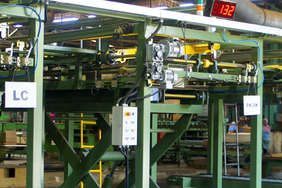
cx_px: 130
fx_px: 697
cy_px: 122
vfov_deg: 15.3
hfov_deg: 22.9
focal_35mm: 89
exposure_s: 1/30
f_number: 4
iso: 320
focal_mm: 20
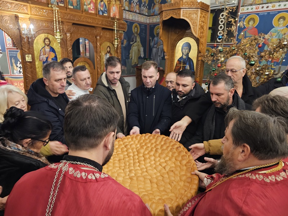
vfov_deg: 58.9
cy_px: 108
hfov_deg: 73.9
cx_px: 144
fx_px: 191
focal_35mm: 23
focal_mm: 6.3
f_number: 1.7
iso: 640
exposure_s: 1/33
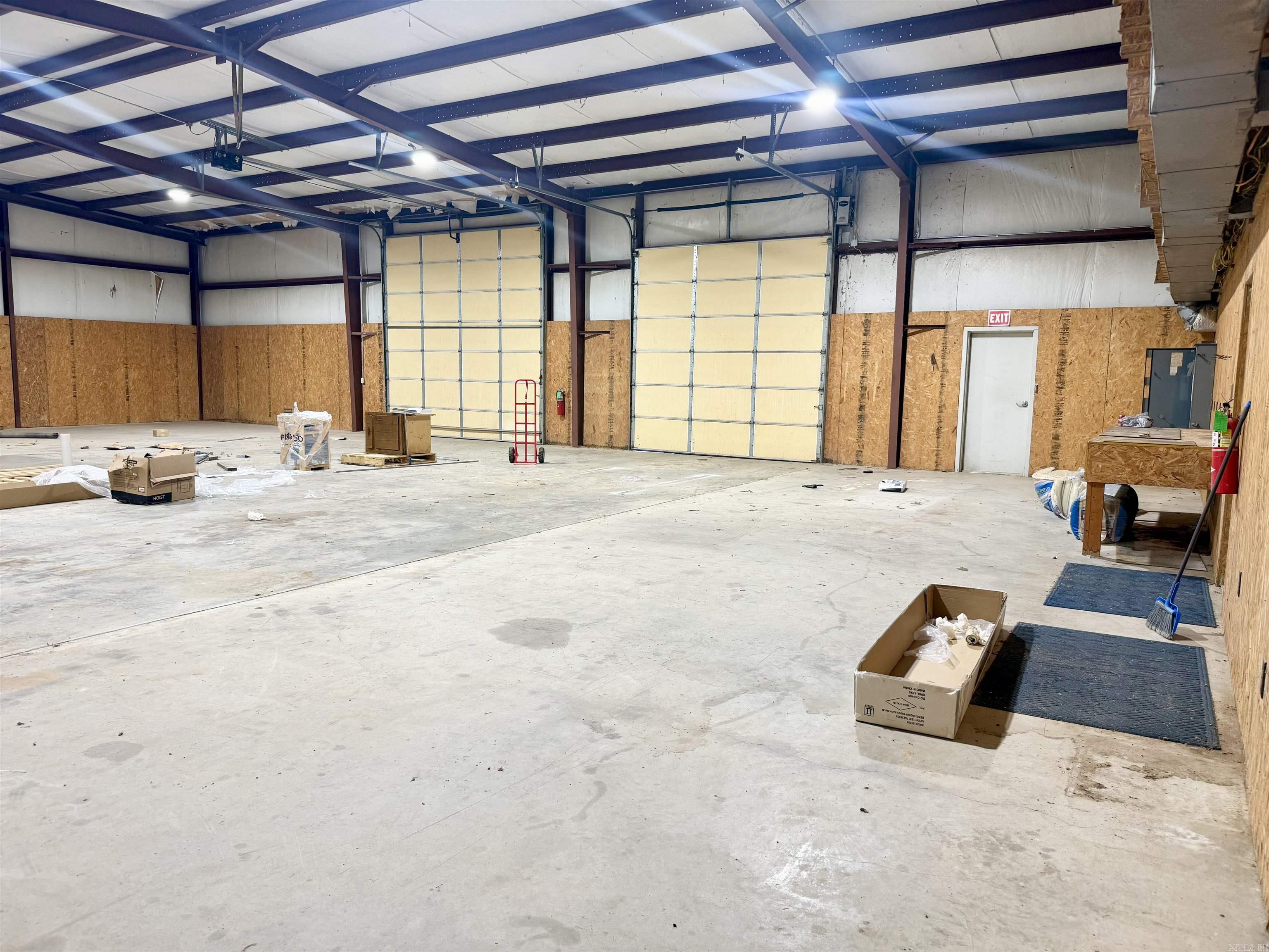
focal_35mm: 24
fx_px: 880
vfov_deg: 56.8
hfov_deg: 71.6
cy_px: 476
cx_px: 634
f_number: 1.78
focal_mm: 6.76
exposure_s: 1/60
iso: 125
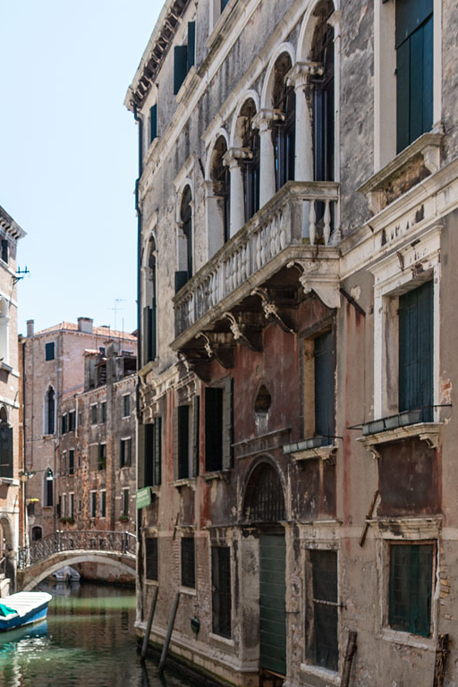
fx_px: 859
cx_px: 33
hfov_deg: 28.5
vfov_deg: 42.0
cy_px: 535
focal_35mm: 45
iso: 125
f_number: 4
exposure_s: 1/500
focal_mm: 8.8
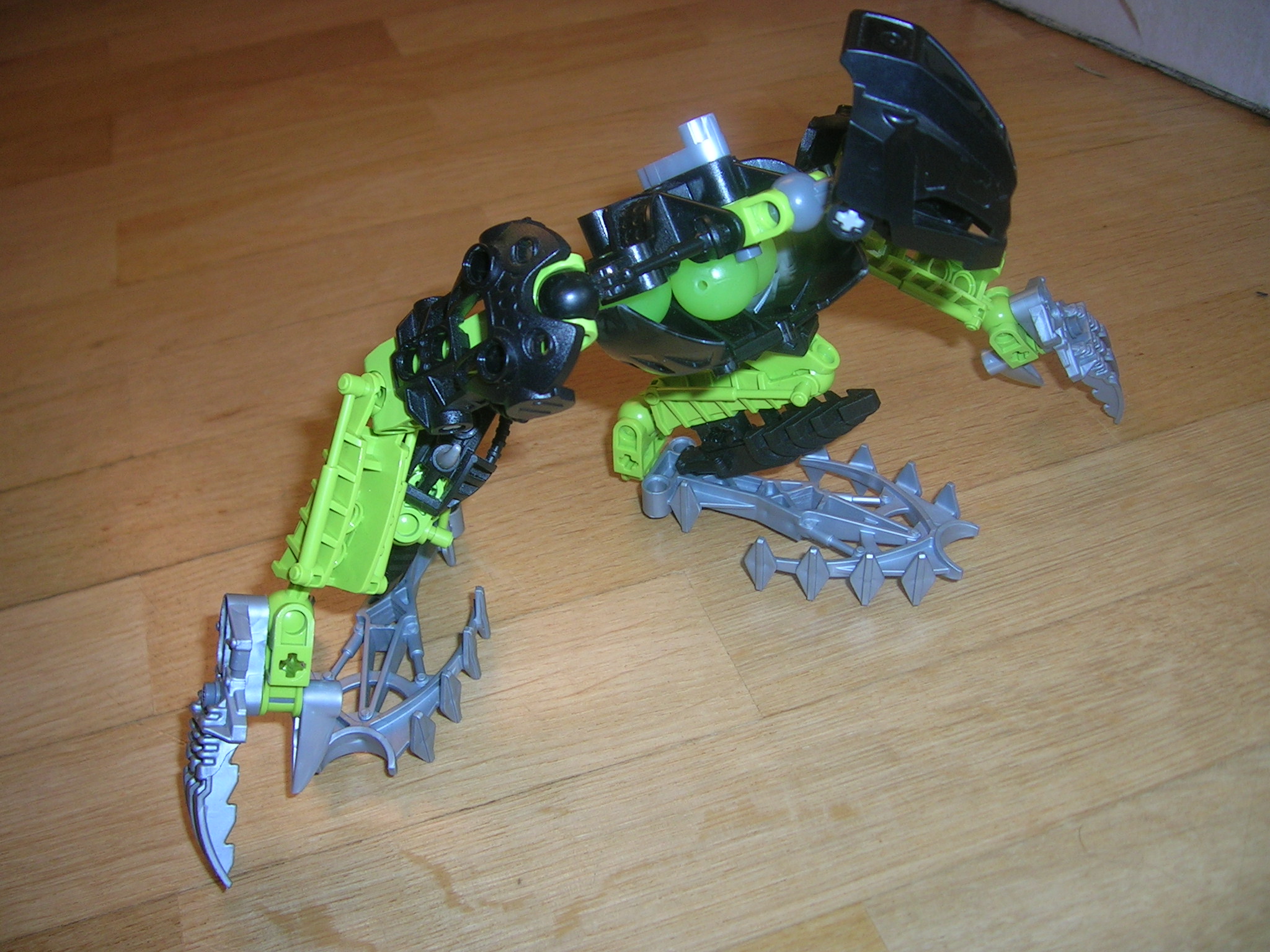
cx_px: 635
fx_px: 1284
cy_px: 476
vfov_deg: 40.7
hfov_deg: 52.6
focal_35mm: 35
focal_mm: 5.4
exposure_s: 1/60.1
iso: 50
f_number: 2.8
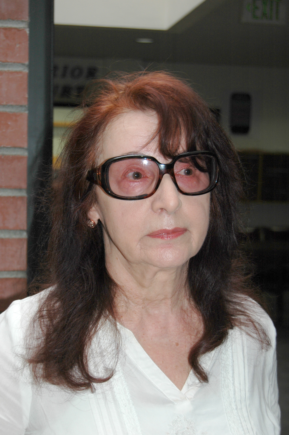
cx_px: 144
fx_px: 760
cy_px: 218
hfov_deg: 21.5
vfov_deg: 31.9
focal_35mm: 63
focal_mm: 42
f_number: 5.3
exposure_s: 1/60
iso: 200
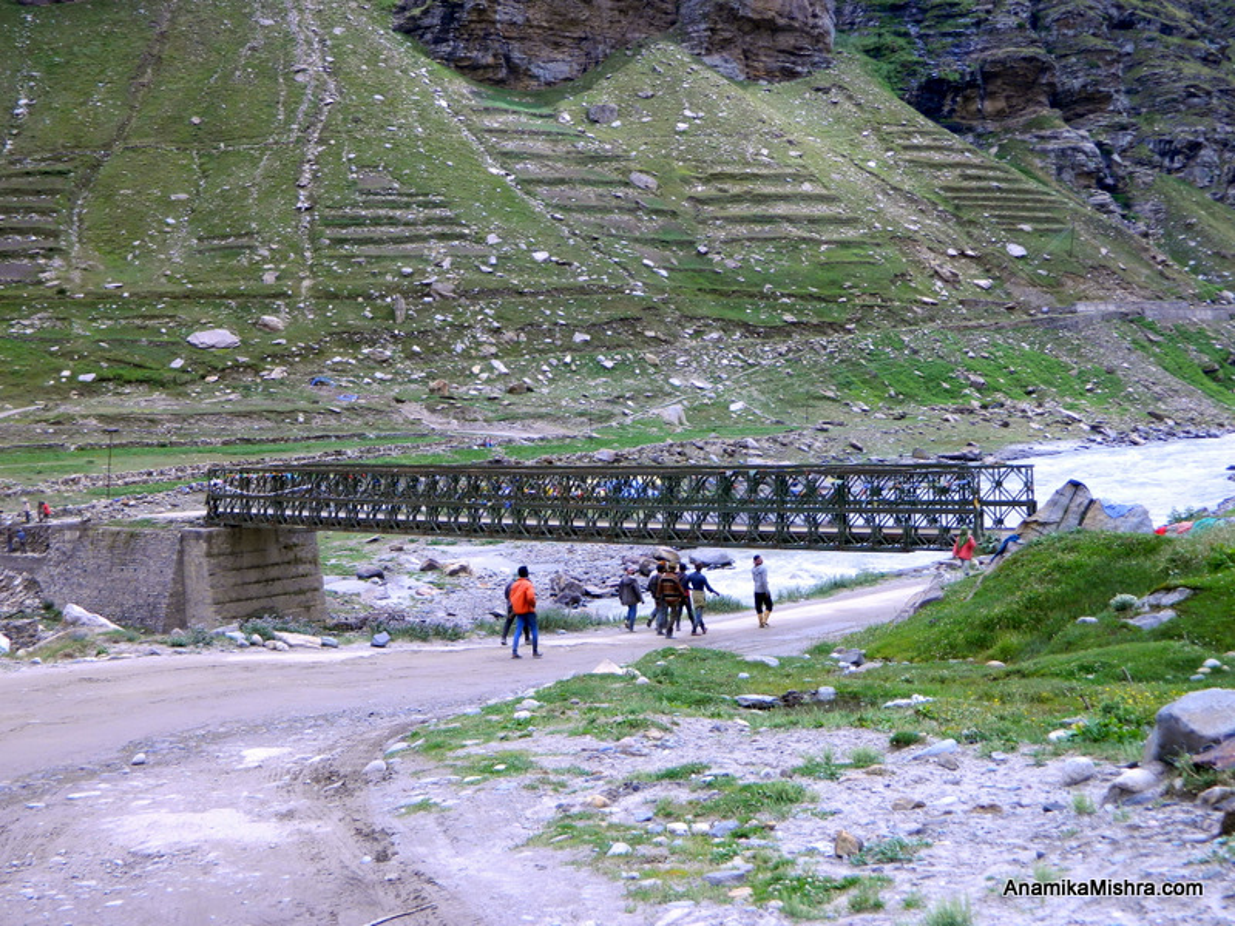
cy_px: 463
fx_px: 1677
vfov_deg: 30.9
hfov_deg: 40.4
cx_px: 618
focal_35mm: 47
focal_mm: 8.4
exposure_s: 1/400
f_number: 3.6
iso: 80
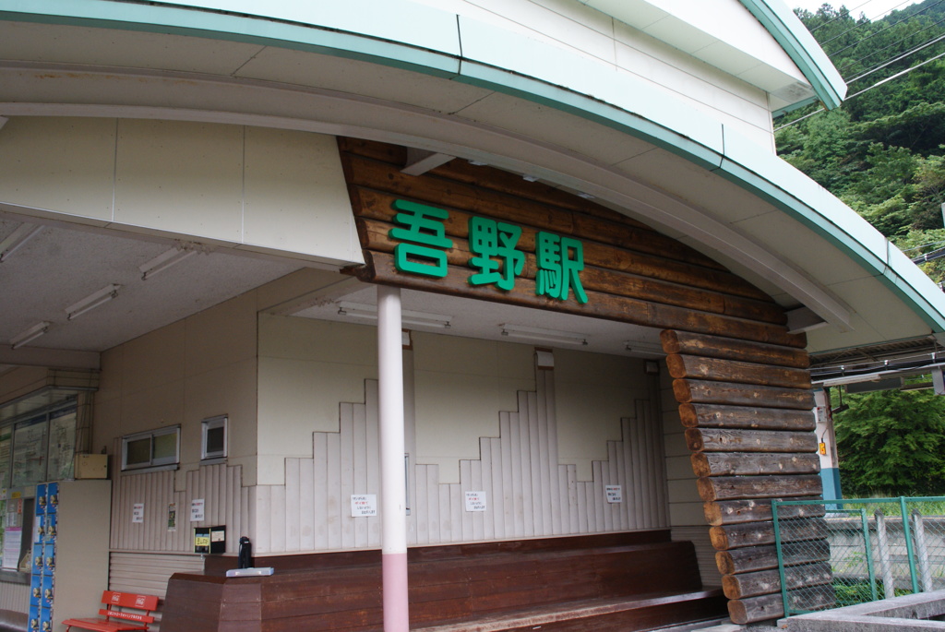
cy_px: 316
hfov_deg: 57.2
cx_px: 472
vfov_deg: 40.1
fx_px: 867
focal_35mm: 33
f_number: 9
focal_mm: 22
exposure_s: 1/80
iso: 400
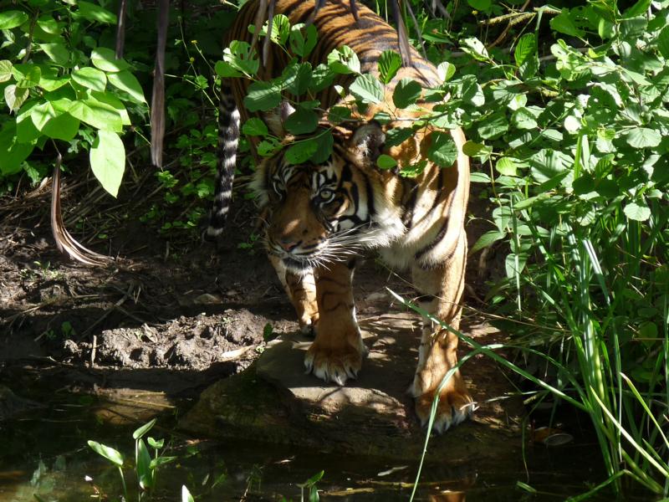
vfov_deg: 5.0
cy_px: 251
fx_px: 5721
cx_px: 334
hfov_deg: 6.7
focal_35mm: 296
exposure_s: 1/160
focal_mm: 37.1
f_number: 4
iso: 100
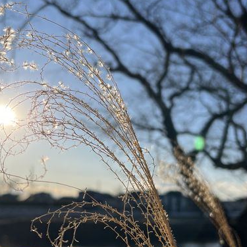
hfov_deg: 34.6
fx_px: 396
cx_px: 101
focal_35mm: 49
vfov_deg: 34.7
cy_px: 128
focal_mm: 5.7
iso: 50
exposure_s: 1/8696
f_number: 1.5
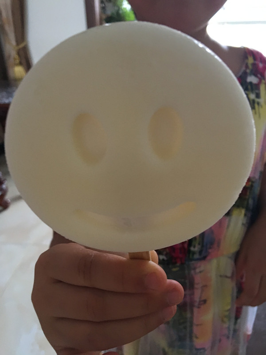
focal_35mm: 29
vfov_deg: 61.7
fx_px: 297
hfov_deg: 48.2
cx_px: 133
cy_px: 178
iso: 200
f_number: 2.2
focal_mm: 4.15
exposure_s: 1/33
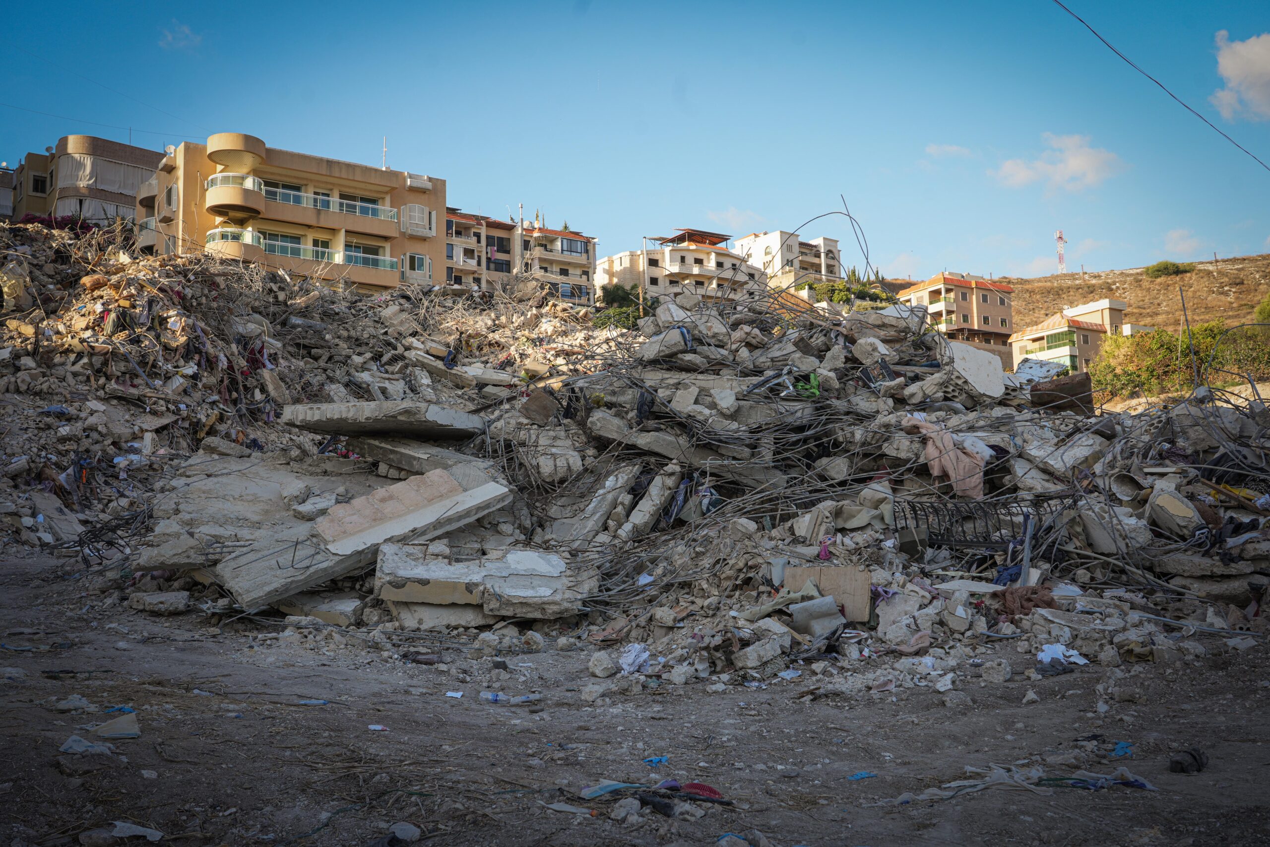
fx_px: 1235
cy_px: 424
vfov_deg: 37.9
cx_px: 635
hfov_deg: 54.4
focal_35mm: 35
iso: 100
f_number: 7.1
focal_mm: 35
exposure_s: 1/100
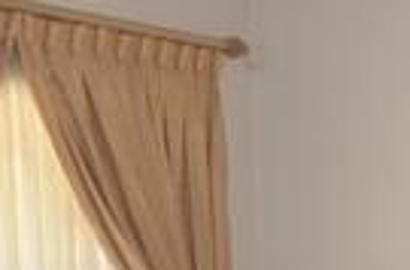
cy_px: 170
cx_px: 823
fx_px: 1010
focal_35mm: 89
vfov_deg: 15.2
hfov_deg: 16.9
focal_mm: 10
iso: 800
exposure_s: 1/60
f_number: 4
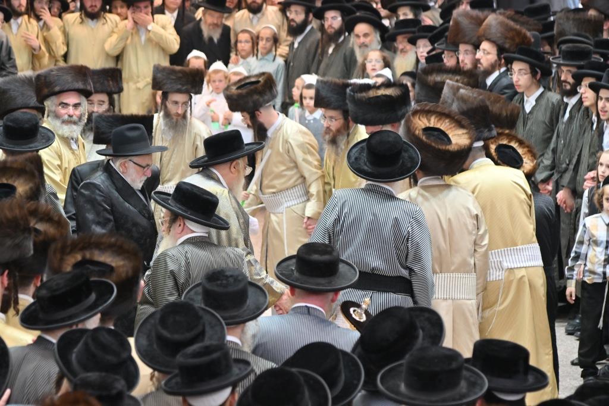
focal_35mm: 180
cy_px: 203
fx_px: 3044
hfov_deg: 11.4
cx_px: 304
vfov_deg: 7.6
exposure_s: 1/160
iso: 500
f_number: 4
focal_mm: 120
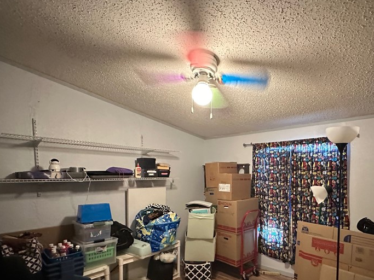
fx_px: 227
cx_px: 234
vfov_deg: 61.9
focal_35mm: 21
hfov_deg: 77.6
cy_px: 186
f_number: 2.2
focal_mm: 2.22
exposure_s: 1/40
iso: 1000
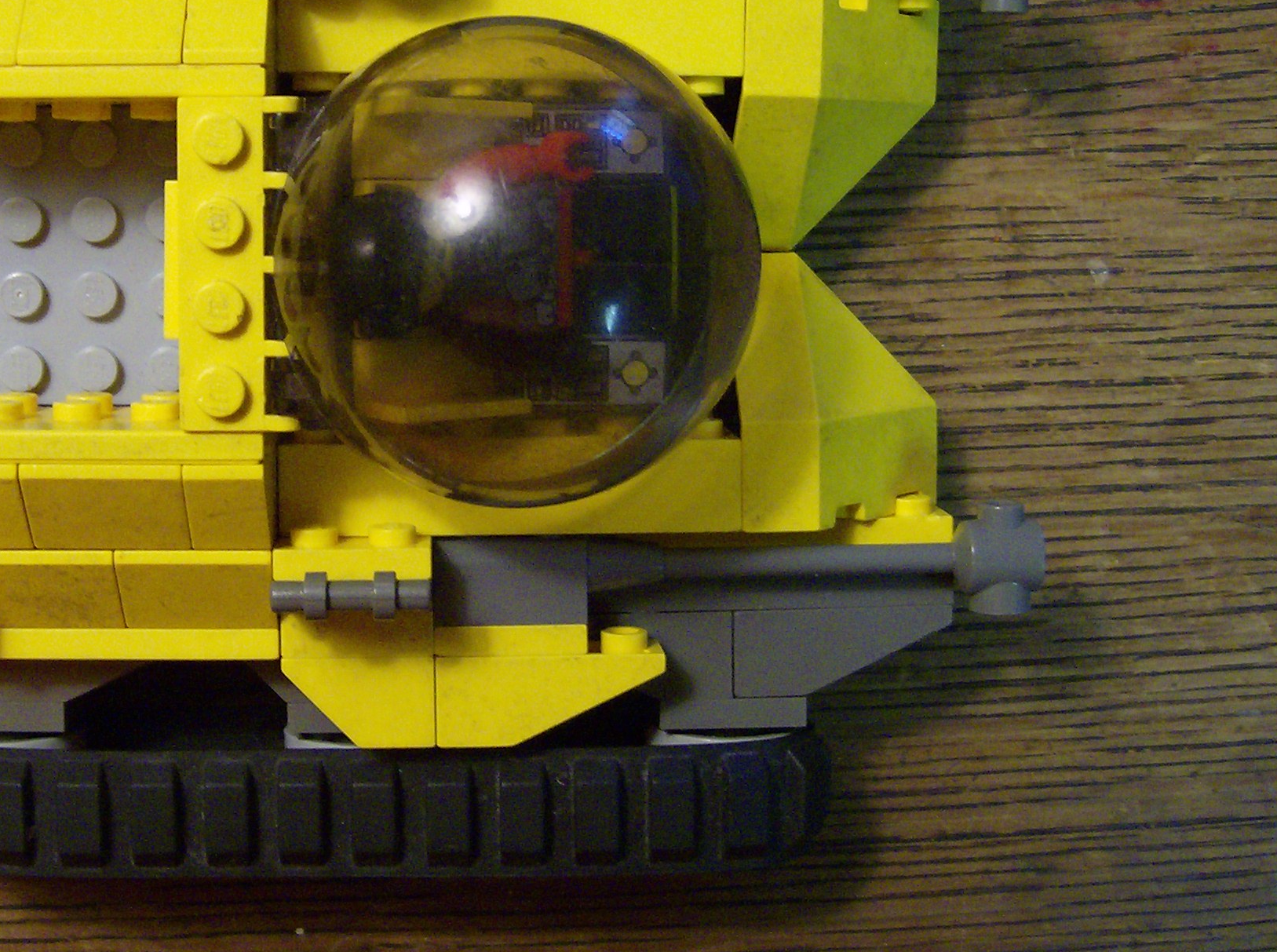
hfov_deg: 33.3
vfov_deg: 25.4
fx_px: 2098
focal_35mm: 57
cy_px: 280
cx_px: 352
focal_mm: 6
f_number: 2.8
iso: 200
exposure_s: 1/33.8
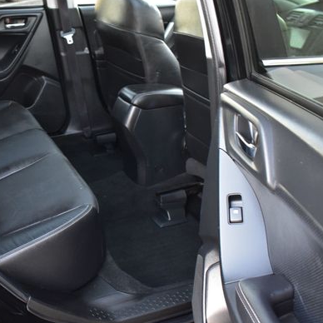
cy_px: 161
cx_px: 75
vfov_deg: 40.0
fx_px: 443
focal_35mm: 42
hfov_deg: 38.8
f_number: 6.3
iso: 1600
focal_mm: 20
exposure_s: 1/15
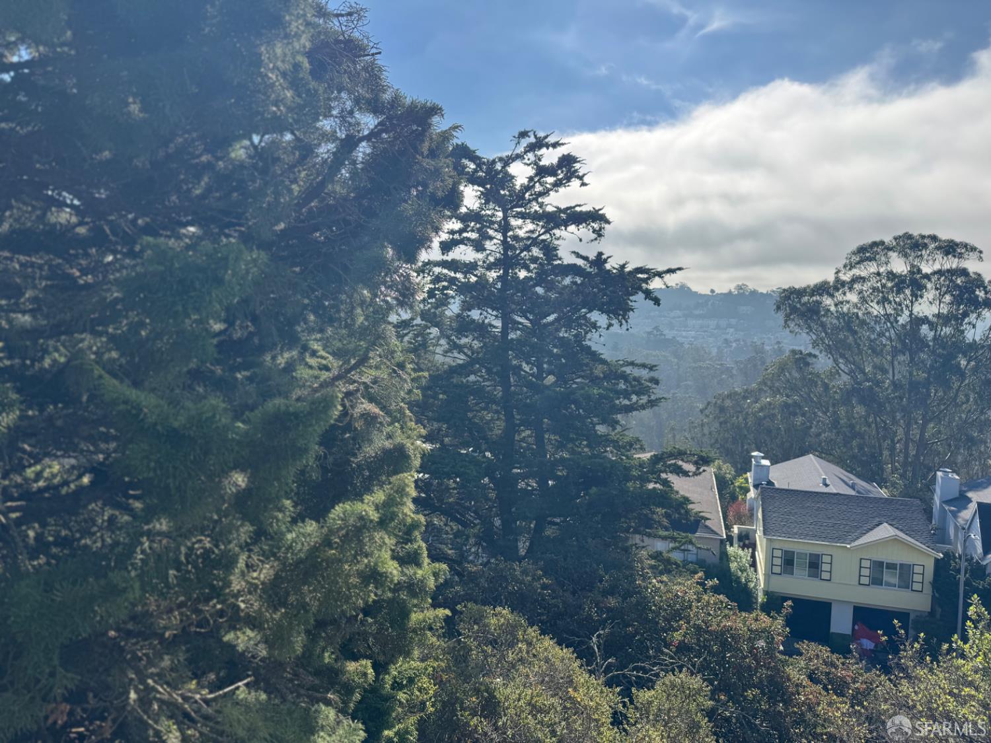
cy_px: 372
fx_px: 687
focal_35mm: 24
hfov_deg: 71.6
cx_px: 496
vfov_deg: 56.8
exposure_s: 1/4049
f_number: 1.78
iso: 80
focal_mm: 6.76
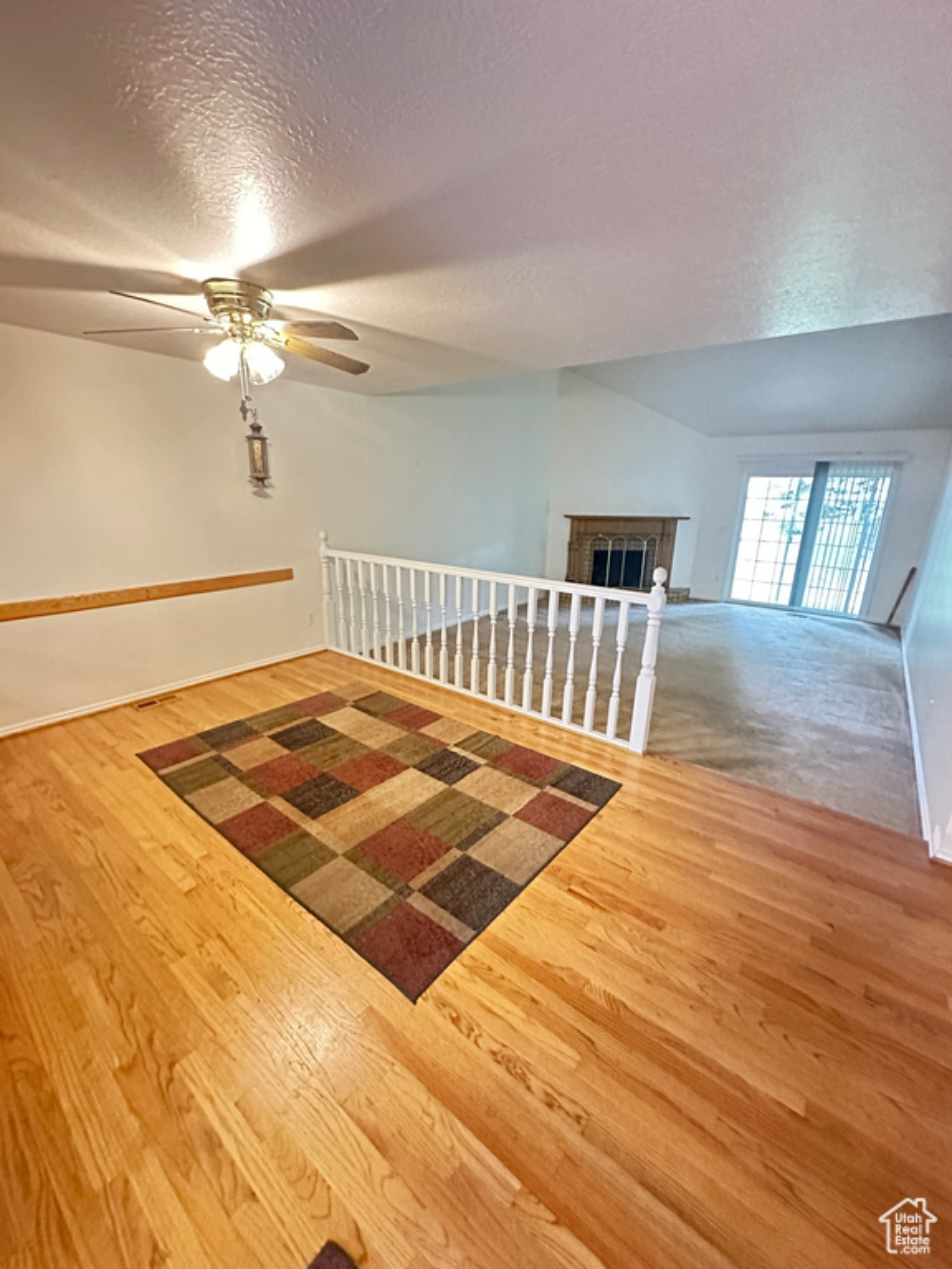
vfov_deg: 102.1
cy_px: 634
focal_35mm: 14
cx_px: 476
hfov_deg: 85.7
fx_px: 513
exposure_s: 1/30
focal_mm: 2.22
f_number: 2.2
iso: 2500
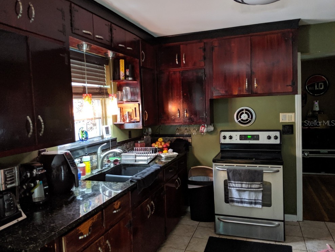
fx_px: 271
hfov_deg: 63.4
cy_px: 123
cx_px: 163
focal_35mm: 28
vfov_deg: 49.8
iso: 424
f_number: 1.8
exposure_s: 1/24
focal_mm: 4.44
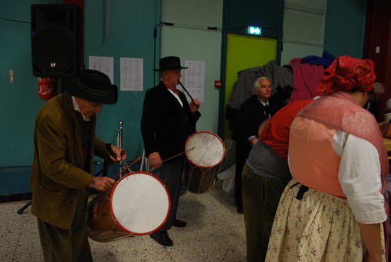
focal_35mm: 27
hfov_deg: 67.3
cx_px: 196
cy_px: 131
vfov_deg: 48.1
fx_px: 294
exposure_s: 1/13
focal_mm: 18
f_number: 3.5
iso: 200
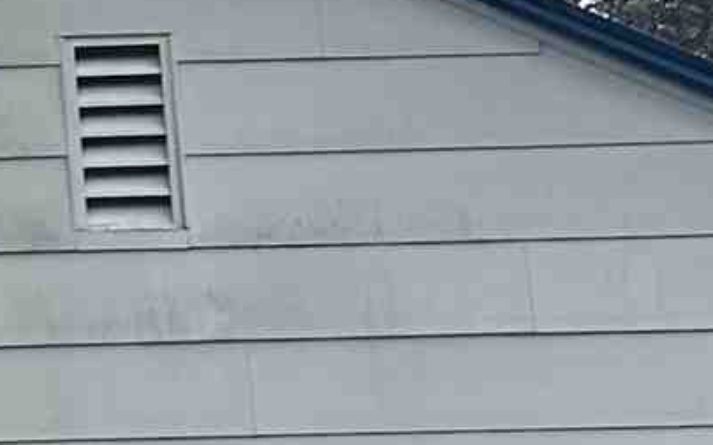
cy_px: 733
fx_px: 4061
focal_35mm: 209
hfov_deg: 8.6
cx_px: -1292
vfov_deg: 6.2
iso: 50
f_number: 1.5
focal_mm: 5.7
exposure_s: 1/2123
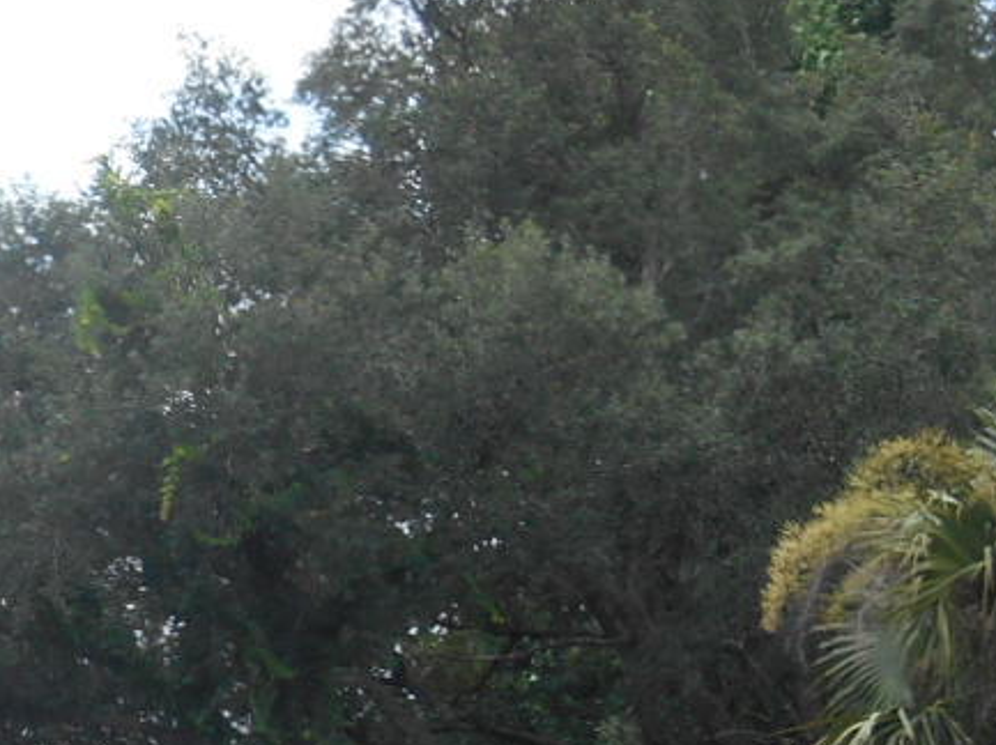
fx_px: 5635
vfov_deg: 7.4
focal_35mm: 196
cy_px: 1311
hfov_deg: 9.9
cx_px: -407
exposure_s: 1/320
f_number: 4.2
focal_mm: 9.5
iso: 80
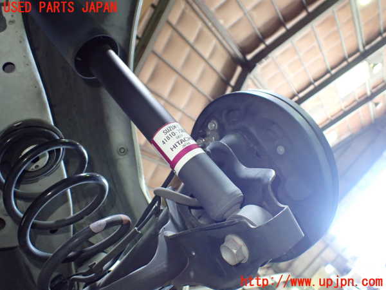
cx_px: 193
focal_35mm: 30
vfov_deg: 46.8
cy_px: 145
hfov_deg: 60.0
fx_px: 335
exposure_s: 1/60
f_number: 2.3
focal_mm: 5.4
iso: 800
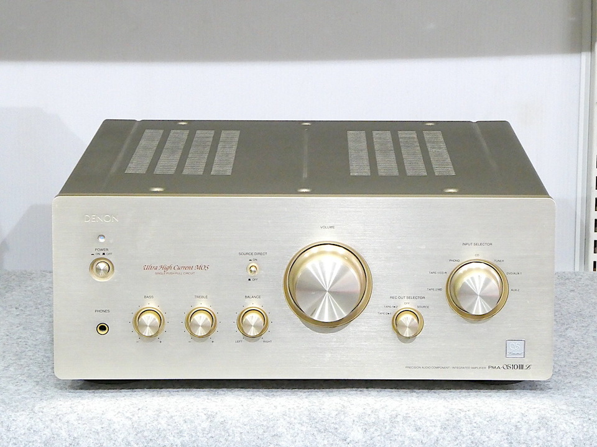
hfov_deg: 15.9
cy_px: 224
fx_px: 2139
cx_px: 298
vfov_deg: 12.0
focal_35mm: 124
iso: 1600
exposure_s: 1/15
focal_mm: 22.3
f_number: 7.1
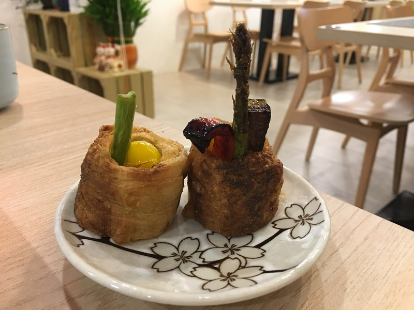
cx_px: 207
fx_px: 347
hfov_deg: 61.7
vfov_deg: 48.2
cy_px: 155
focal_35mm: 29
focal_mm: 4.15
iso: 80
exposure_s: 1/15
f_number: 2.2
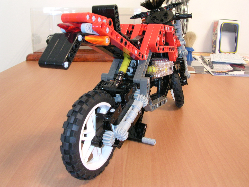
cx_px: 124
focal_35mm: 37
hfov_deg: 50.1
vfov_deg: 38.7
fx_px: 266
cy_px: 94
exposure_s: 1/3.2
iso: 200
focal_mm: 5.6
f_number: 4.5
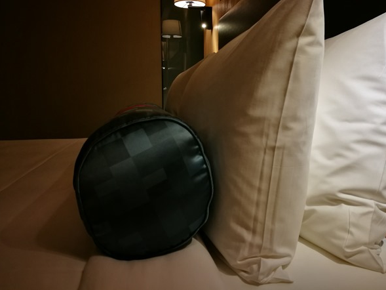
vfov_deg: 42.7
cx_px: 225
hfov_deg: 55.1
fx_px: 368
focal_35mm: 33
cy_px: 114
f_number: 2.2
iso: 160
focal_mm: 4.5
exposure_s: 1/40
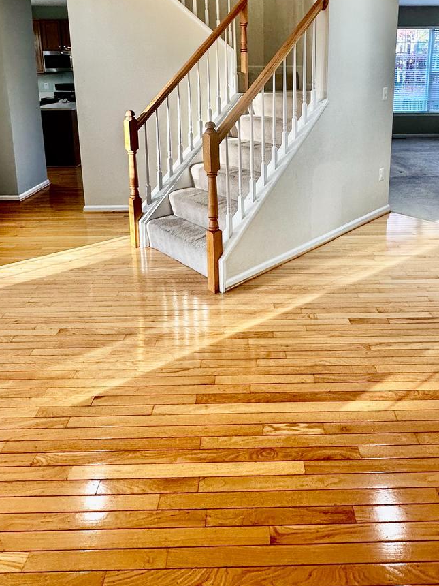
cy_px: 143
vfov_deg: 65.0
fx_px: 423
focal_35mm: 25
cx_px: 254
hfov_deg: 54.6
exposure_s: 1/120
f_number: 2.2
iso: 160
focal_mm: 2.22
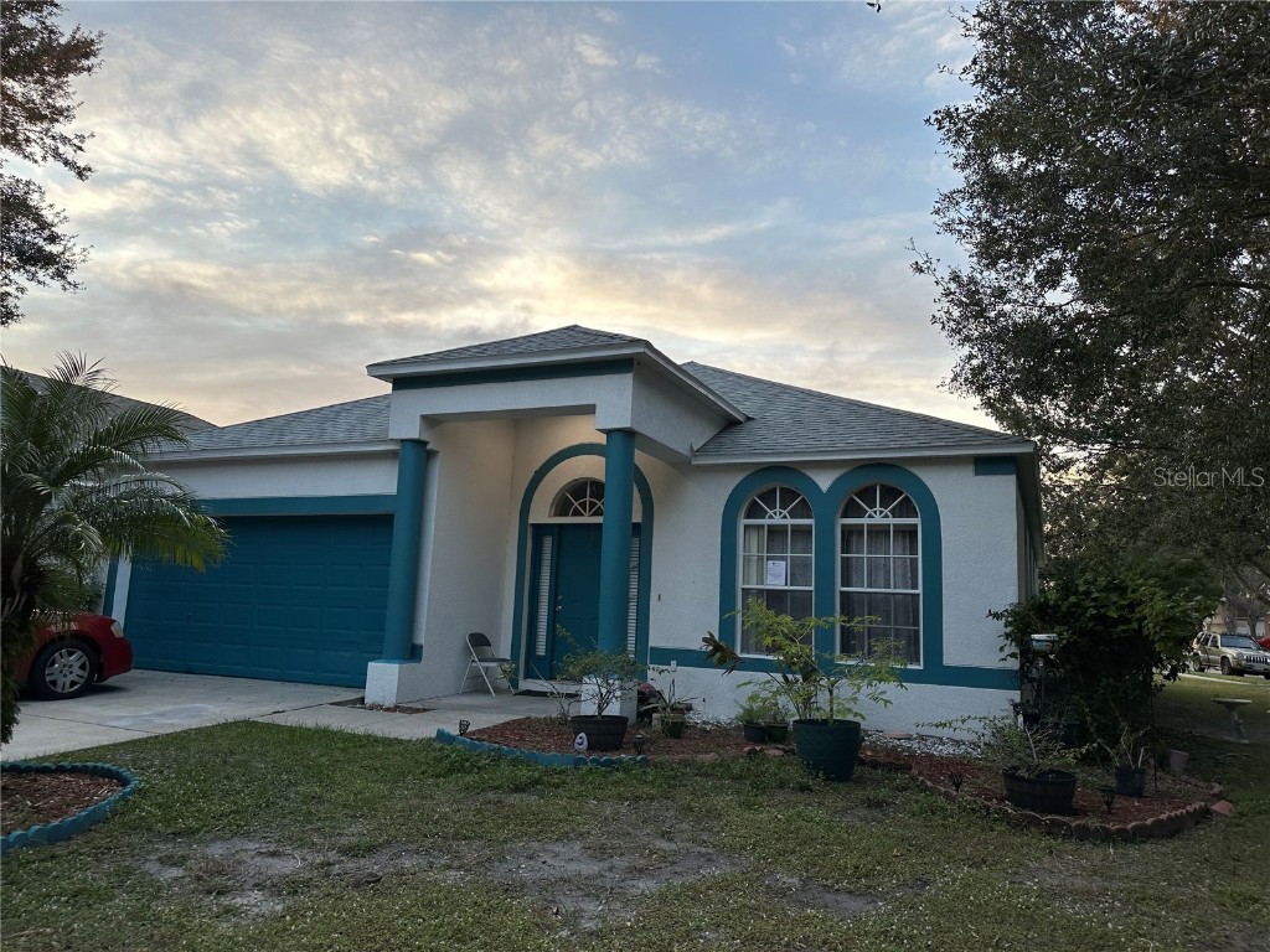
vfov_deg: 56.8
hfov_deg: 71.6
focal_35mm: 24
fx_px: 881
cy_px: 476
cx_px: 635
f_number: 1.78
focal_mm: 6.86
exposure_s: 1/153
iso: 64
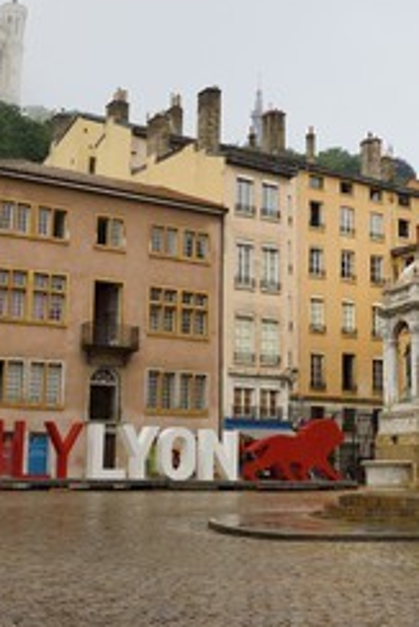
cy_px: 280
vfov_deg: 36.2
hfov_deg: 24.5
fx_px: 959
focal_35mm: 55
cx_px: 296
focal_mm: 32
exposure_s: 1/1250
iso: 400
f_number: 4.5
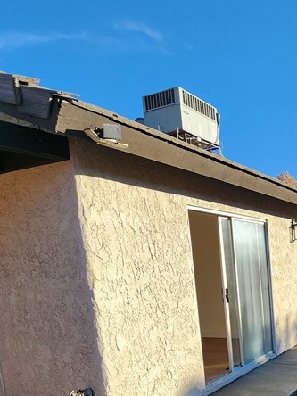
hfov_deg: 40.2
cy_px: 321
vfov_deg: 55.4
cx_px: 307
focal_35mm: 30
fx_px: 343
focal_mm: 2.2
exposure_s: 1/1036
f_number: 2.2
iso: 50
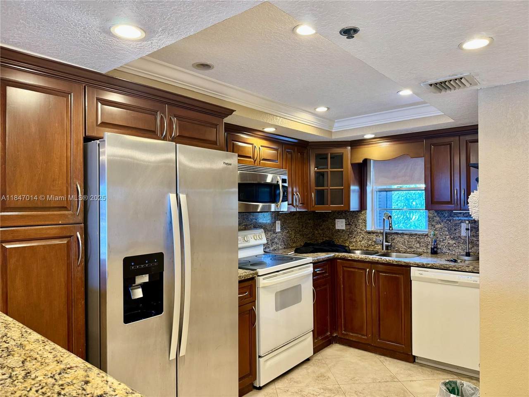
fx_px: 367
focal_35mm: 24
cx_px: 264
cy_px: 198
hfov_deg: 71.6
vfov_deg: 56.8
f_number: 1.78
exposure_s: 1/60
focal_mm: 6.76
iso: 200
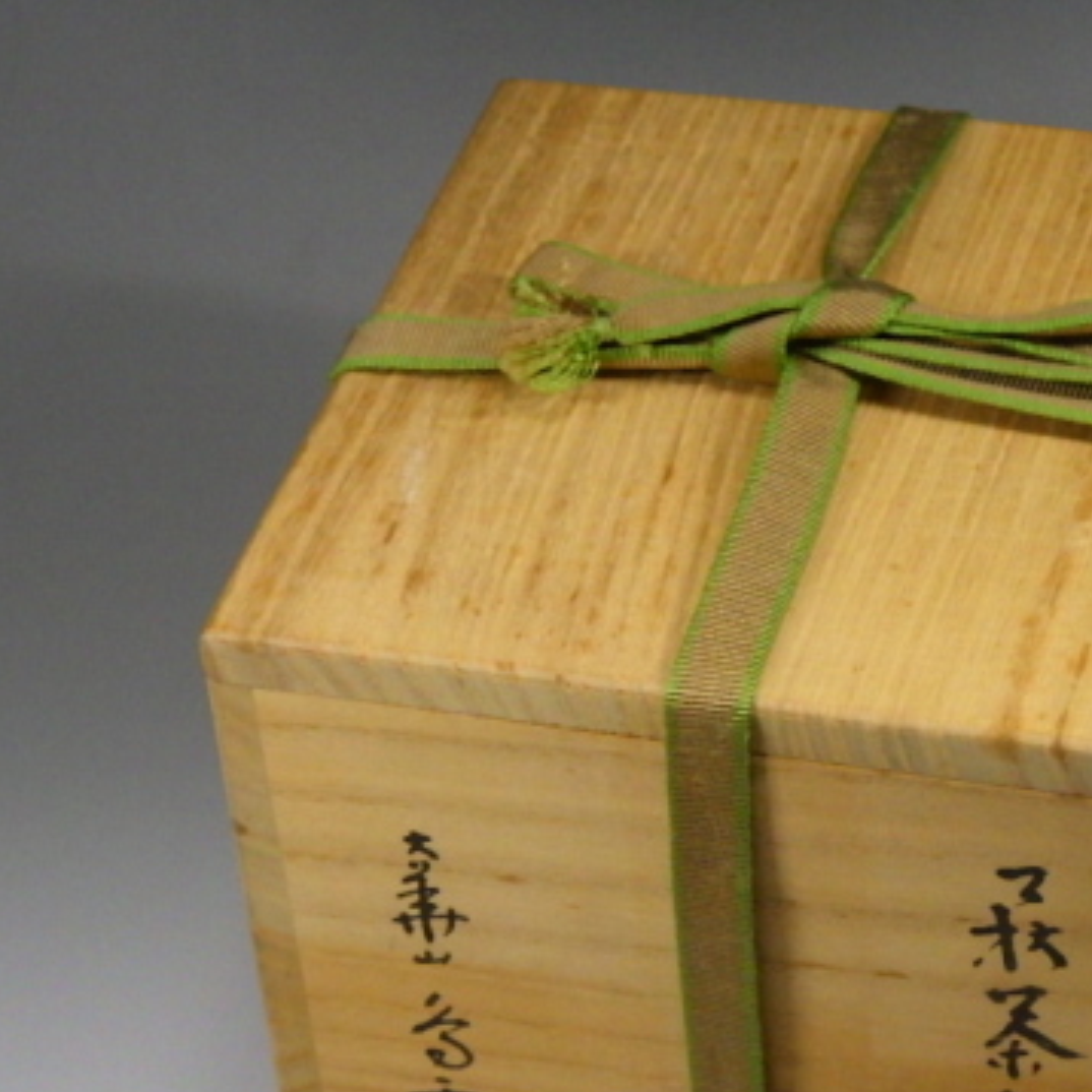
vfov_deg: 17.7
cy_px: 720
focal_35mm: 98
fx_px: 3498
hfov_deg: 17.7
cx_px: 775
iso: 200
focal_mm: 11.1
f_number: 4.6
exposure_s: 1/60
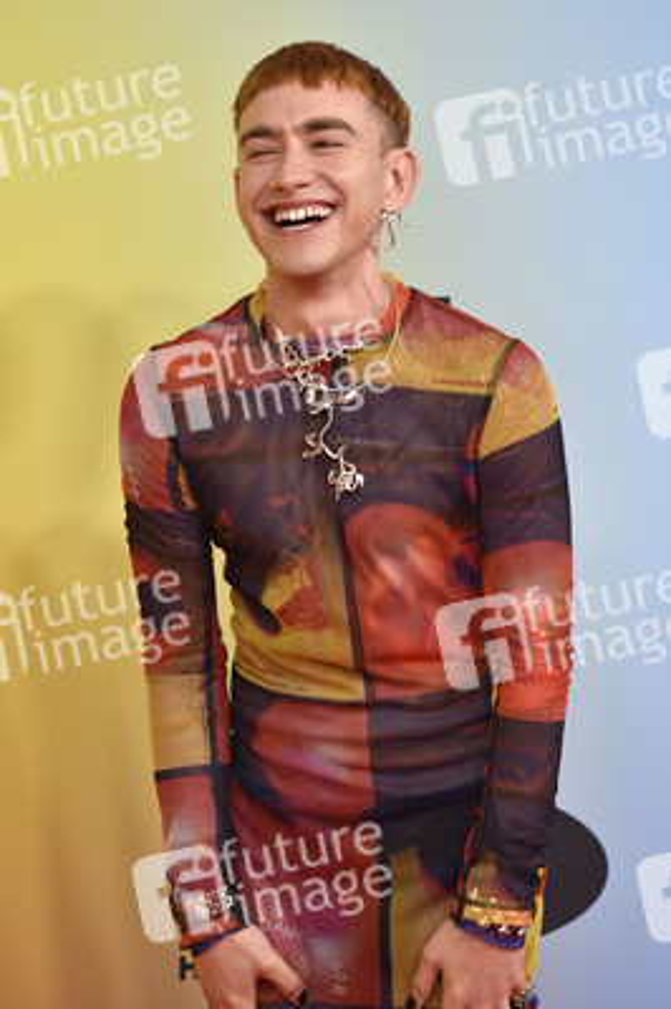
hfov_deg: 6.9
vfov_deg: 10.3
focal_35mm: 200
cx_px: 336
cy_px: 504
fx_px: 5601
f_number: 5.6
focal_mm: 200
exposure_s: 1/250
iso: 2000
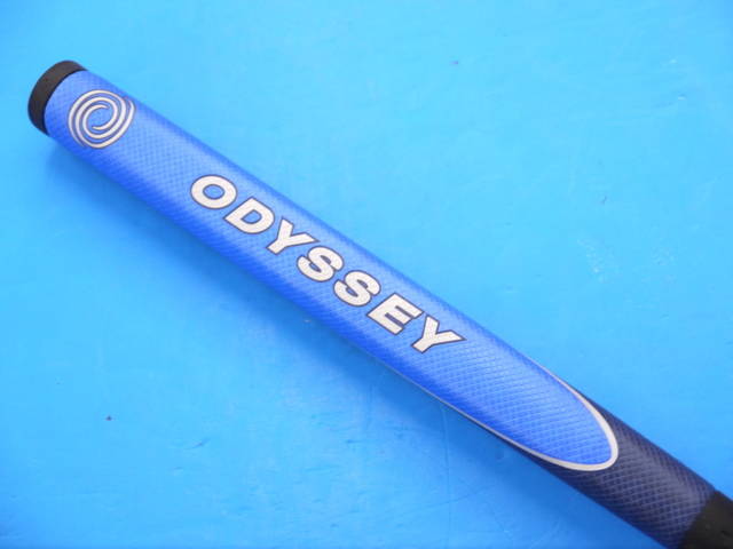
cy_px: 274
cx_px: 366
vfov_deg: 17.6
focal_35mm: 84
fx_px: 1779
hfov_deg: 23.3
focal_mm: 42
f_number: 5.6
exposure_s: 1/100
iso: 800
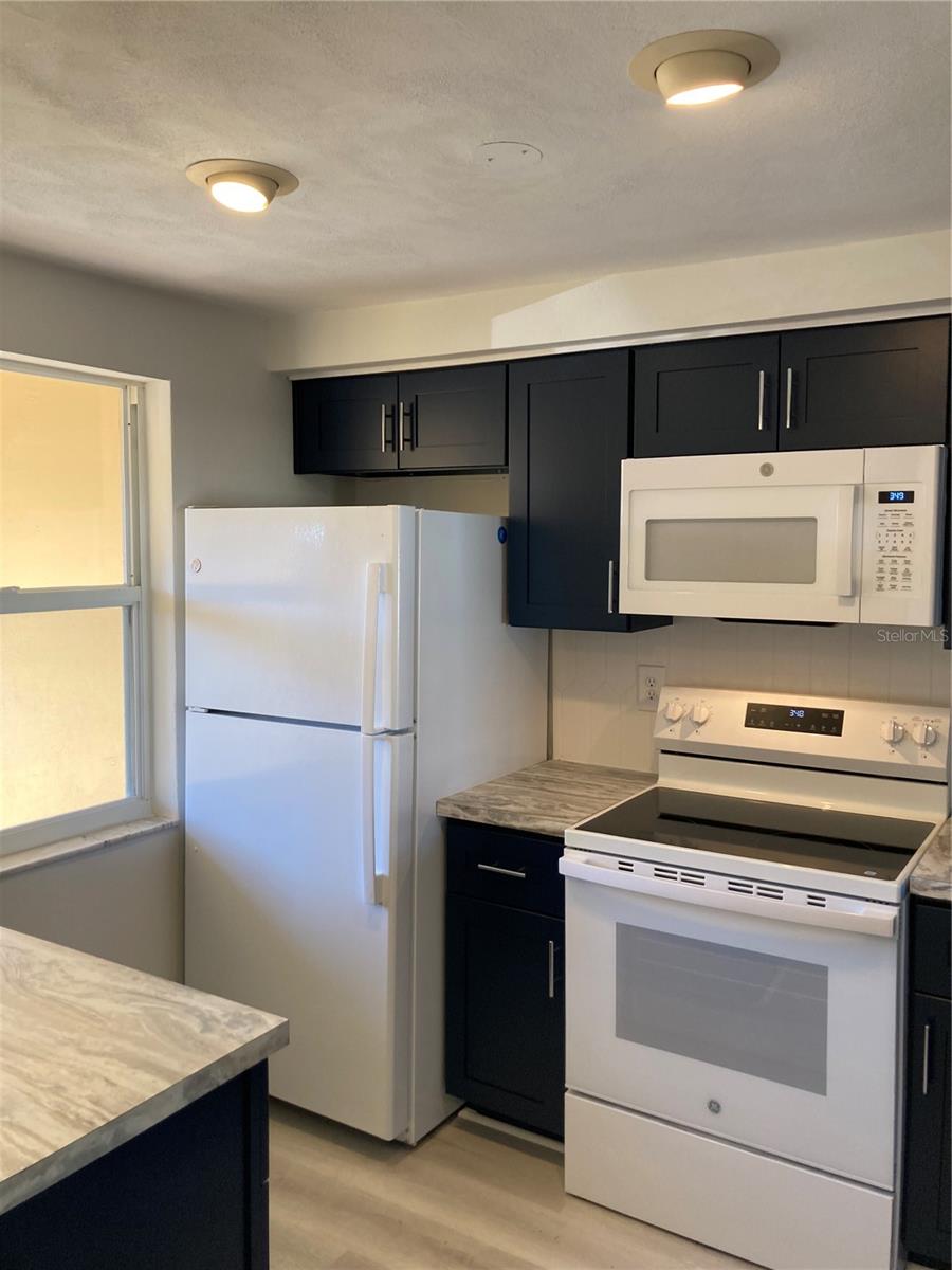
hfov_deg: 49.7
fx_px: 1027
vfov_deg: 63.4
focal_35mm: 28
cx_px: 476
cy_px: 635
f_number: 1.8
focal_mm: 3.99
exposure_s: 1/60
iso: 64
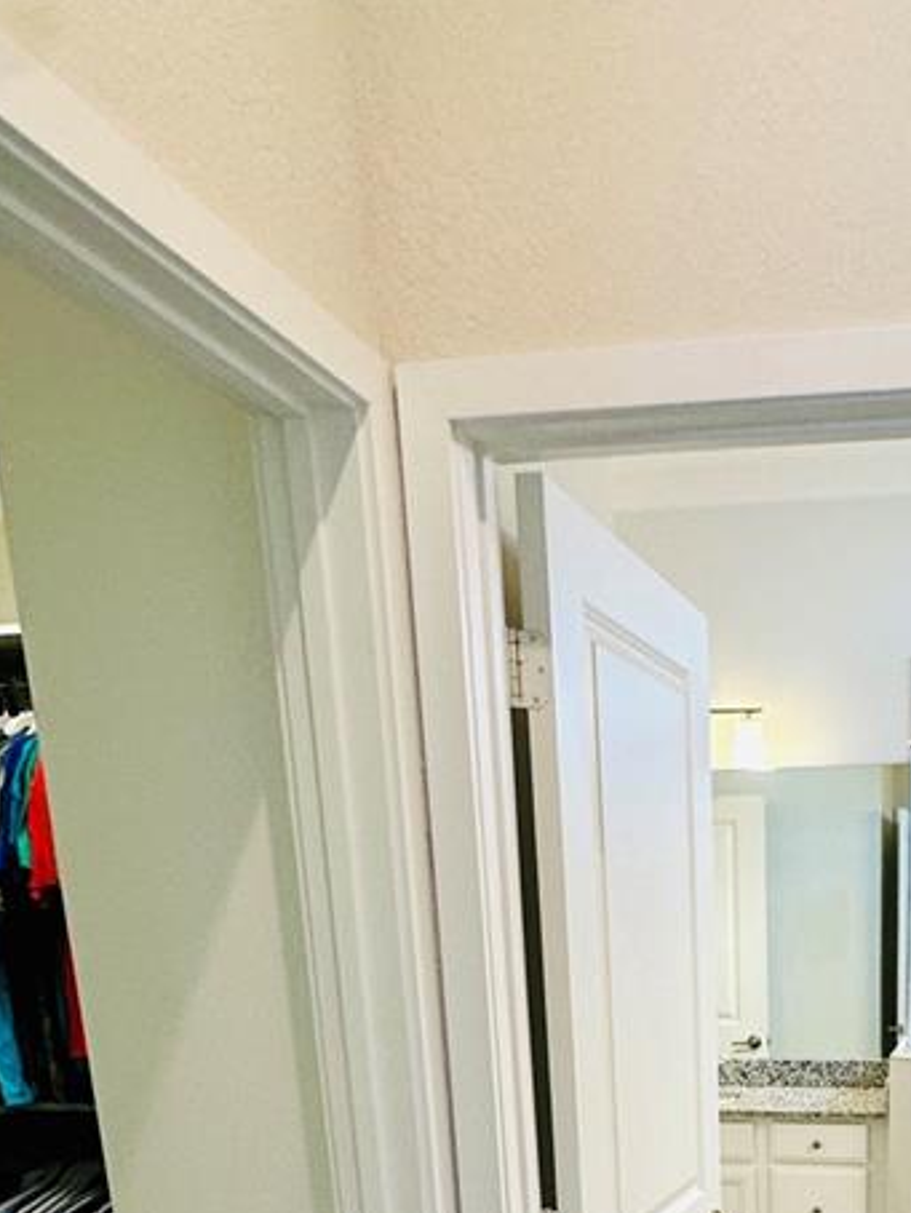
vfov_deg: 41.8
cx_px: 788
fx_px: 1297
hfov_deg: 36.7
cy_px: 1274
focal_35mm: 37
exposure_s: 1/120
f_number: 2.2
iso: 125
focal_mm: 2.22
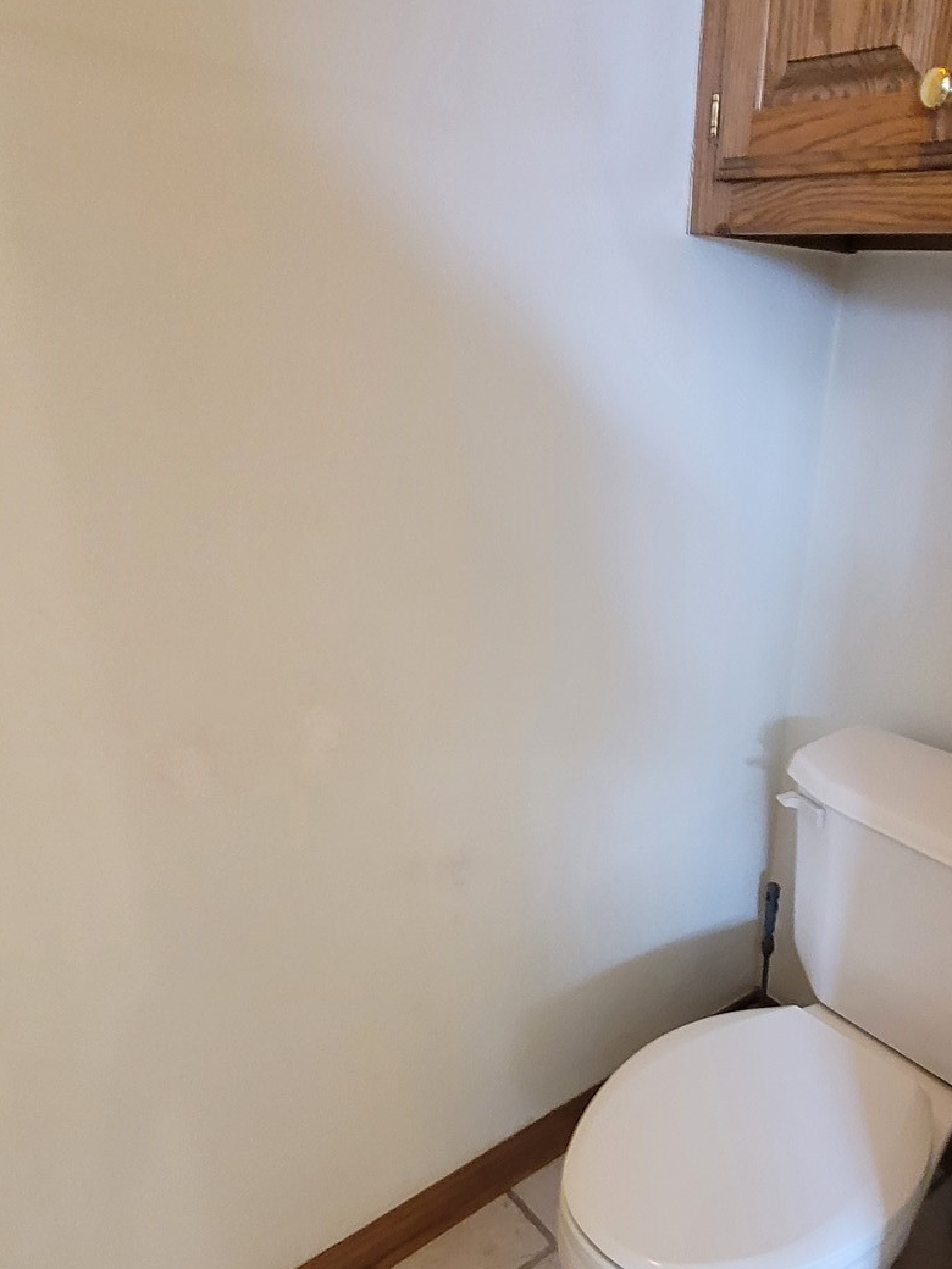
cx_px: 651
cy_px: 748
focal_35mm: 24
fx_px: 880
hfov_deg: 55.4
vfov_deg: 71.0
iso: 320
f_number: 2.2
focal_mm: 2.2
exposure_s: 1/30
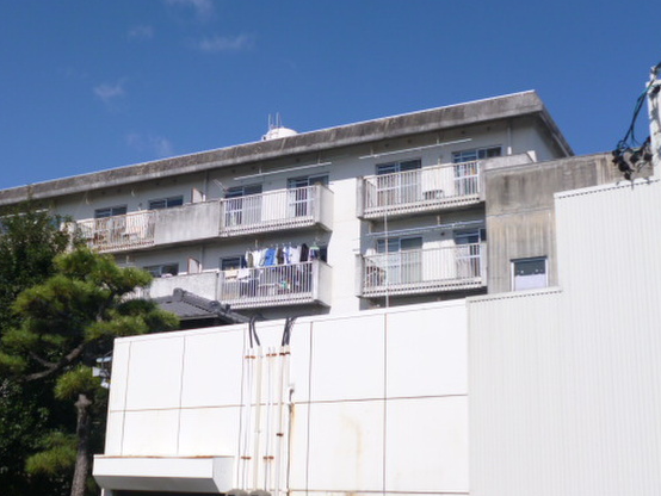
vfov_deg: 30.3
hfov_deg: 39.4
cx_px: 253
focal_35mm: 48
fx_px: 917
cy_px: 250
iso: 100
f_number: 10
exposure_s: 1/125
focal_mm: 6.8
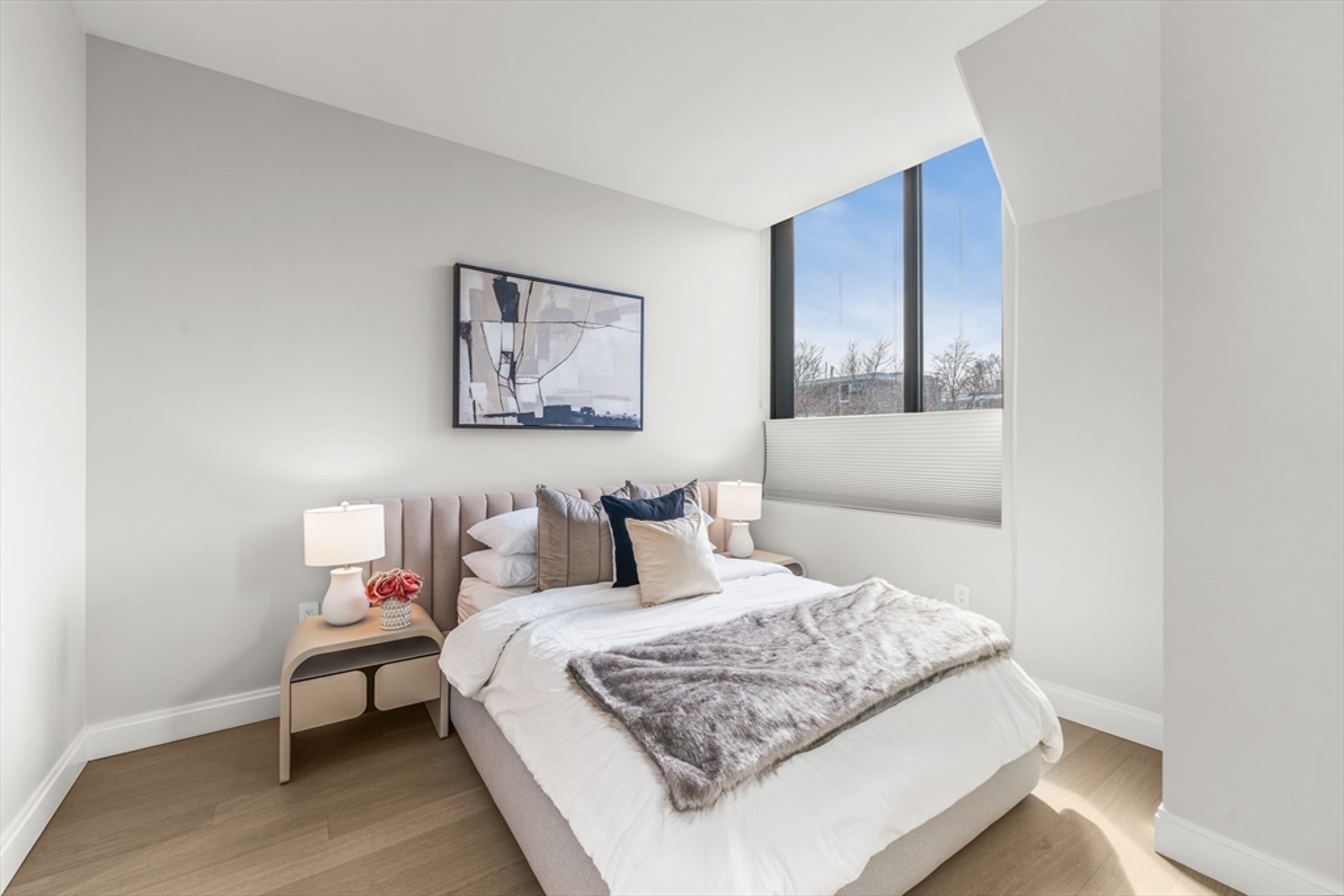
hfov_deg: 104.2
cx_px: 672
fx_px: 523
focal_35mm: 14
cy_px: 448
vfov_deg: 81.2
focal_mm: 14
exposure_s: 1/10
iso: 100
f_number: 10
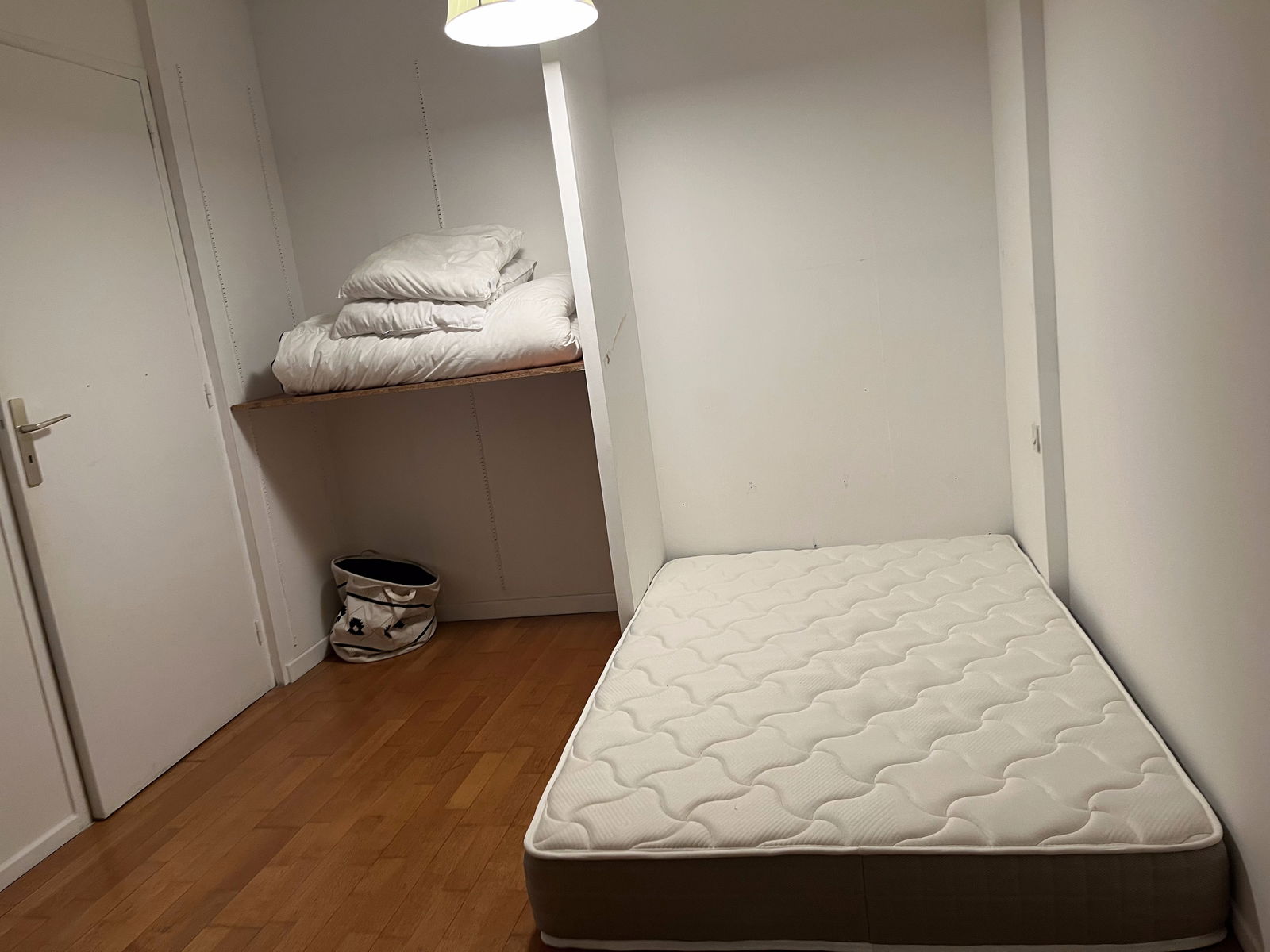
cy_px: 476
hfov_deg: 67.3
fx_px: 954
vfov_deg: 53.1
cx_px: 635
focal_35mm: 26
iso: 100
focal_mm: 5.1
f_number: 1.6
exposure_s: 1/50
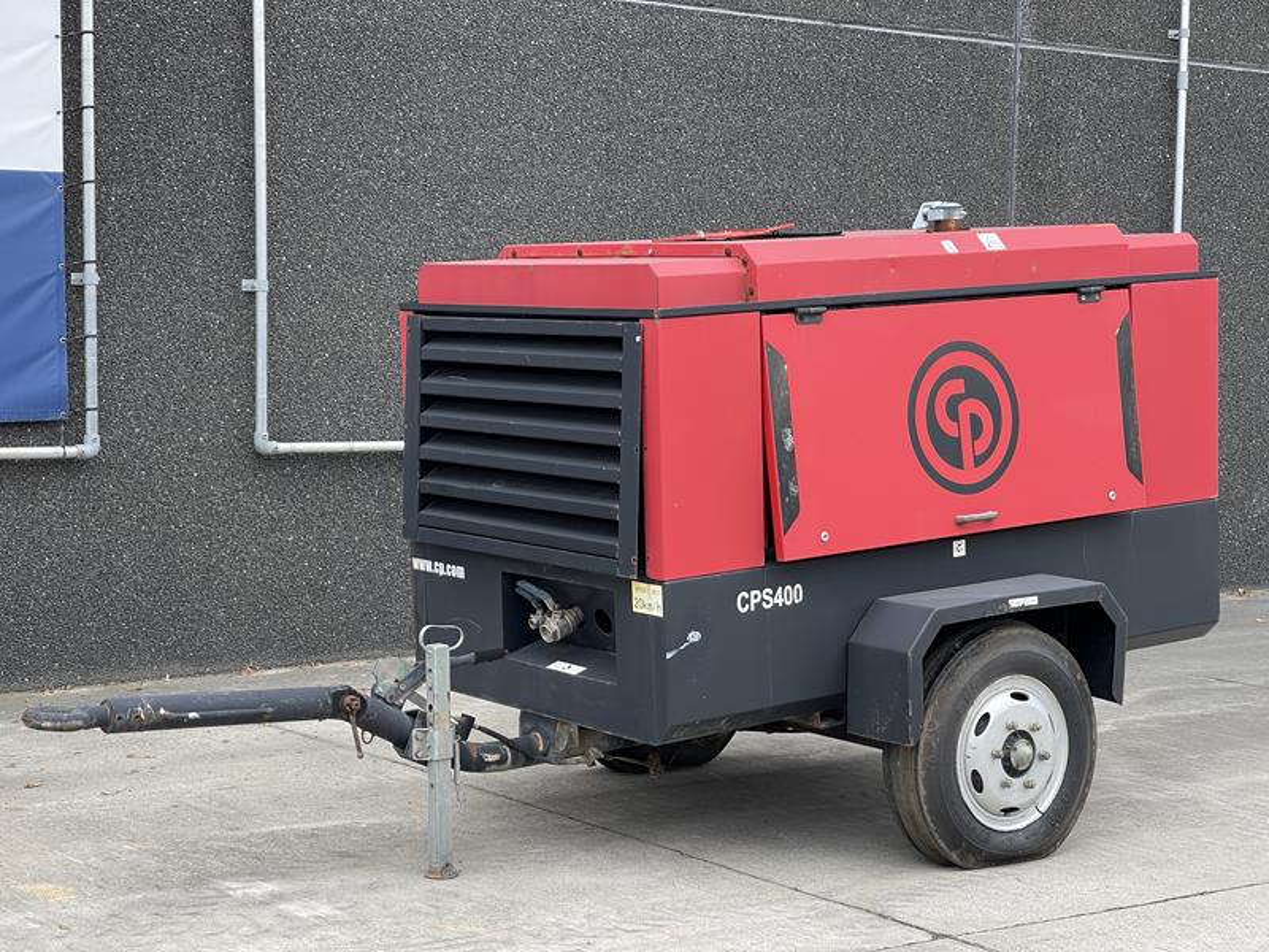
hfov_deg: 30.3
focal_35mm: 64
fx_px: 2346
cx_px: 634
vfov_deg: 22.9
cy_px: 476
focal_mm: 7.5
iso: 32
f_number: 2.2
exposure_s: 1/99
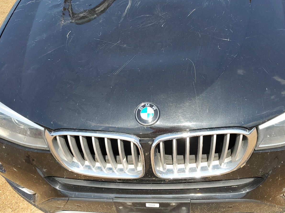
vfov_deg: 40.6
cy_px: 90
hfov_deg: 52.5
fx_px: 288
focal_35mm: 35
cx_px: 161
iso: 50
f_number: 1.5
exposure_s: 1/1667
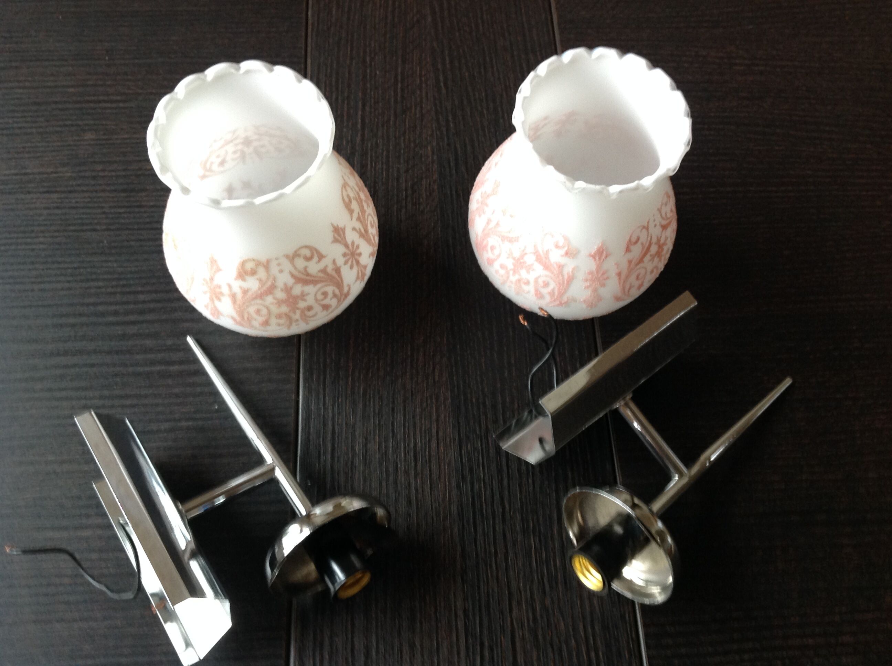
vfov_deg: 40.6
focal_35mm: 35
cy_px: 333
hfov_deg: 52.7
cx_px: 446
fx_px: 901
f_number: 2.4
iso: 125
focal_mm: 4.28
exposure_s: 1/15
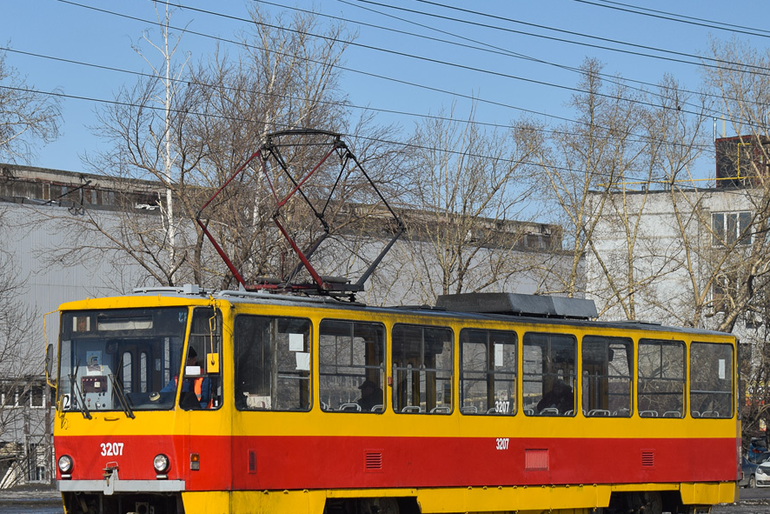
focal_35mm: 112
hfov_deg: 18.3
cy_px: 294
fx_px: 2389
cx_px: 359
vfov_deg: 12.3
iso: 100
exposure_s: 1/1000
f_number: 6.3
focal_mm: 55
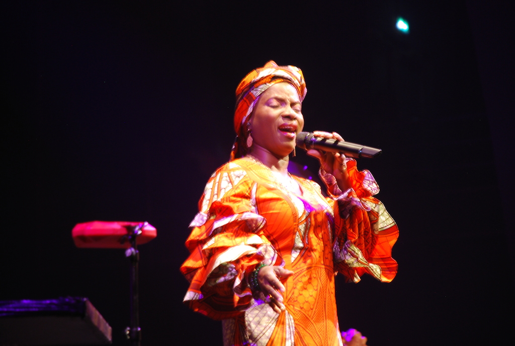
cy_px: 173
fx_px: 2902
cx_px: 258
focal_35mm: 202
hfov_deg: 10.1
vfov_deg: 6.8
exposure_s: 1/10
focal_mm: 135
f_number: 5.6
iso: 400
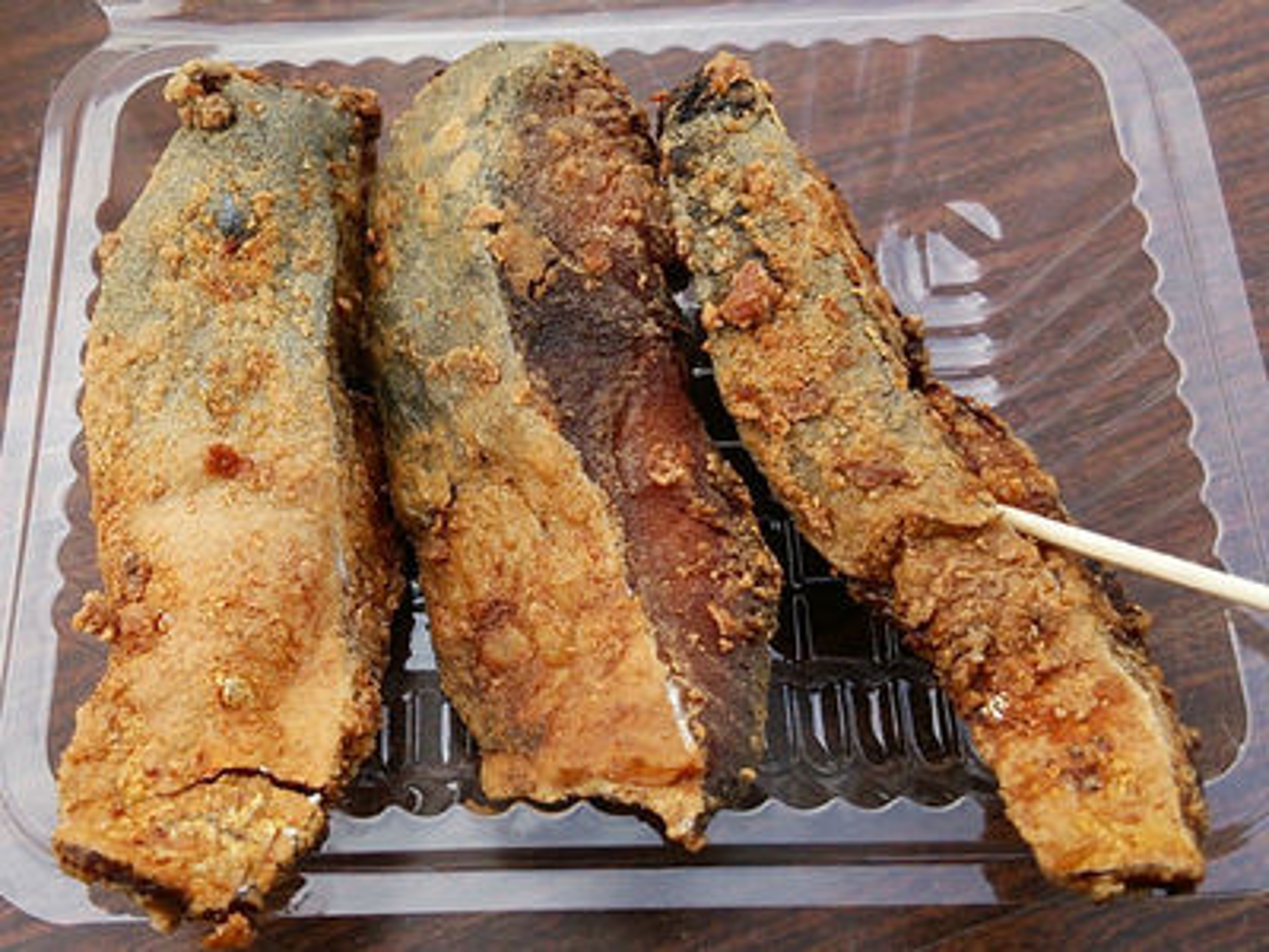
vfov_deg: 46.8
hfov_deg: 60.0
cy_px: 476
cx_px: 634
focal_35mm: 30
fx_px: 1100
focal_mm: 4.06
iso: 40
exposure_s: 1/302
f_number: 1.94
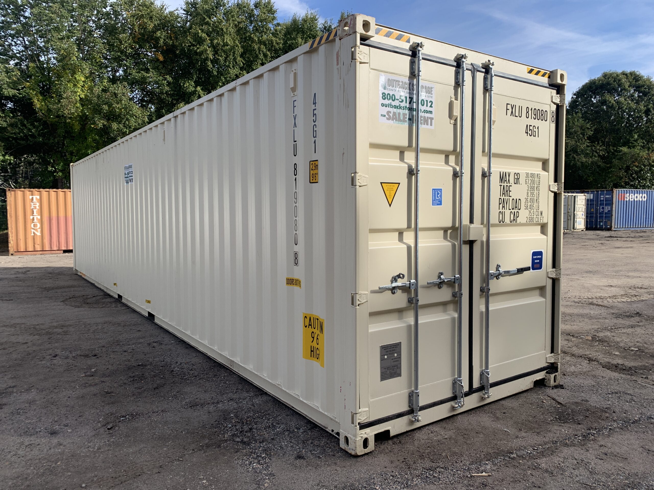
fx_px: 491
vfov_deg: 53.1
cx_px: 327
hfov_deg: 67.3
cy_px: 245
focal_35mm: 26
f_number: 1.8
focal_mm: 4.25
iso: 25
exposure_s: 1/1718
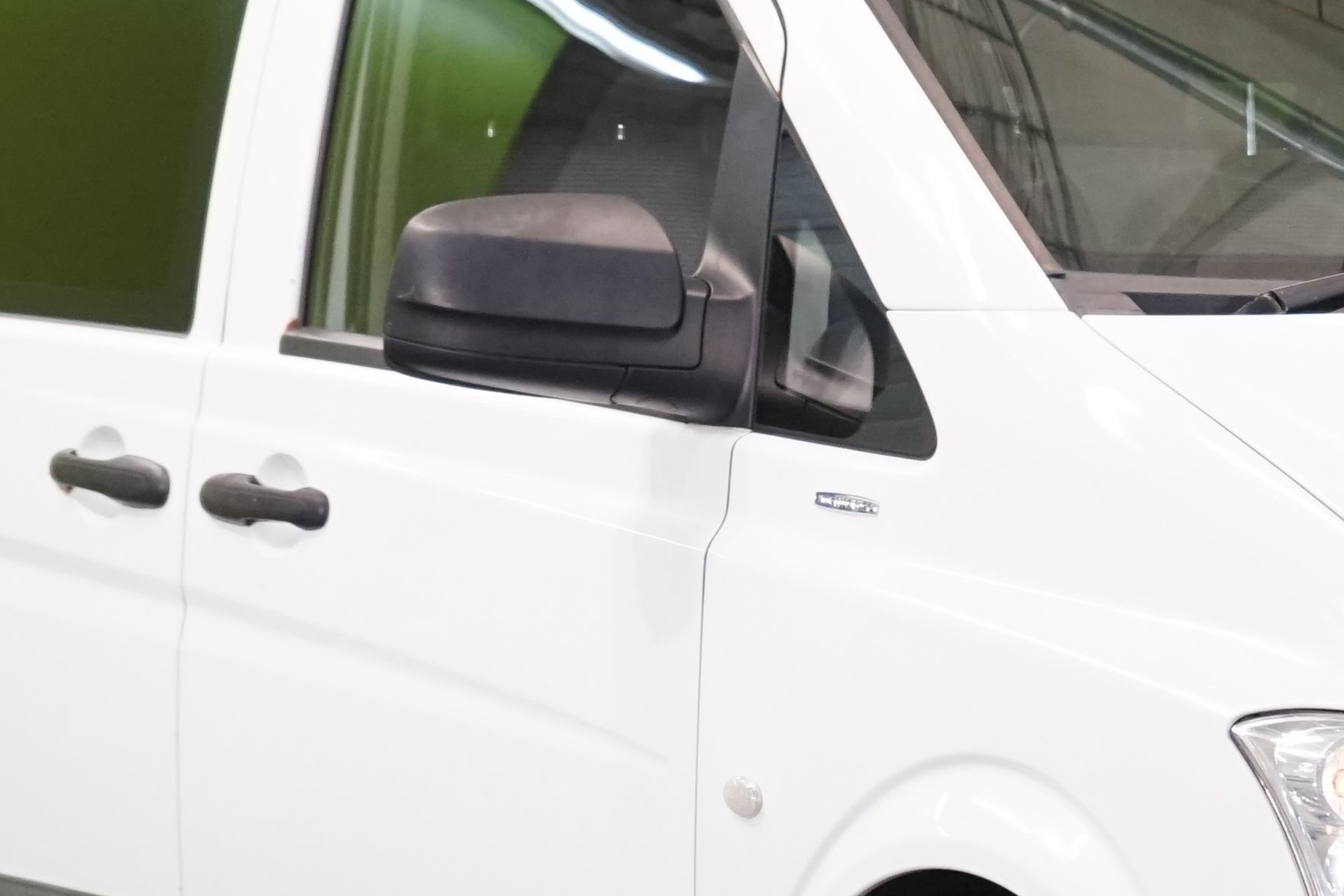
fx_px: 8847
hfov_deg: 8.7
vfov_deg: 5.8
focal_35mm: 237
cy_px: 632
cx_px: 1184
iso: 2000
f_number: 5.6
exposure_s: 1/125
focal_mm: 70
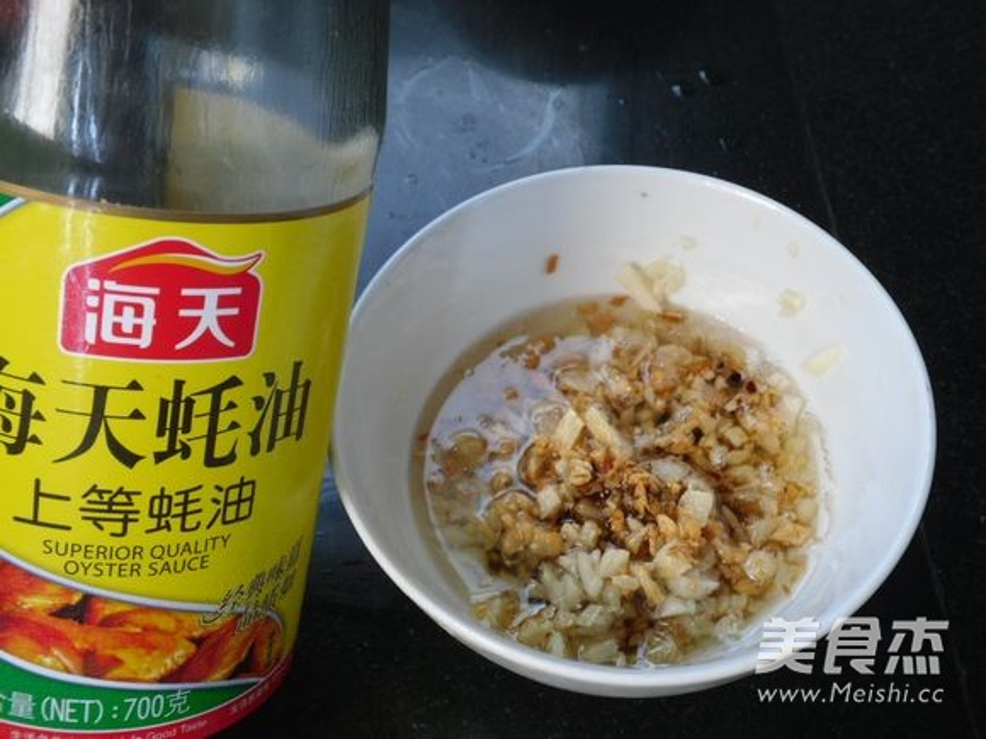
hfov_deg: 40.4
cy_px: 370
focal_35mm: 47
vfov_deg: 30.9
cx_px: 493
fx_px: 1339
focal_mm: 8.46
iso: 100
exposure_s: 1/41
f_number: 4.5
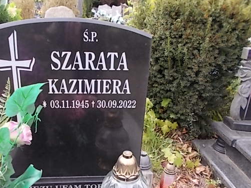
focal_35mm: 33
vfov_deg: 42.8
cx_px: 104
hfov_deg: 55.1
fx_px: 239
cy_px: 108
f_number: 3.2
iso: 80
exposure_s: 1/160
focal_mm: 4.6
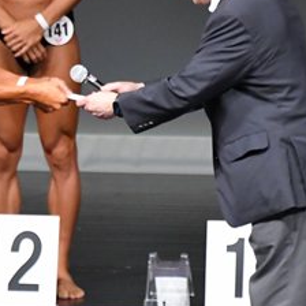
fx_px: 10121
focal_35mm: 1012
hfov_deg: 1.7
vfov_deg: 1.7
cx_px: 20
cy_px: 160
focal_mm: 230
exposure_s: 1/400
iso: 5000
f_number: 5.6
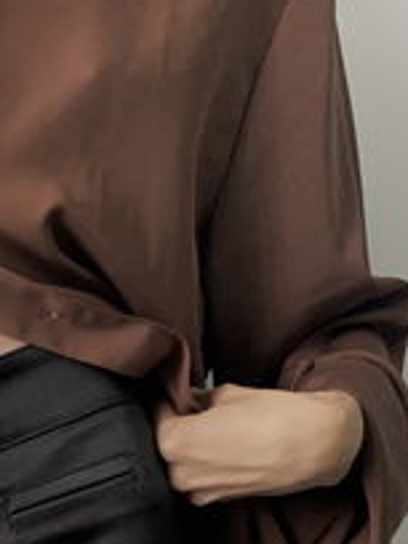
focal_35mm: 68
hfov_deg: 20.5
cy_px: 652
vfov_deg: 25.6
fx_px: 1069
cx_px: -48
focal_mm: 4.25
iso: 400
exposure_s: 1/60
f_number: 1.8
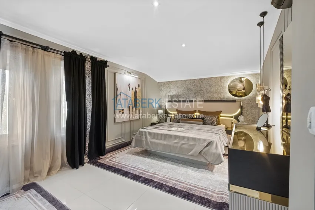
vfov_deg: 77.3
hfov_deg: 100.4
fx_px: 131
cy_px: 105
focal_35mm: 15
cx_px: 158
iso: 1600
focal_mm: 10
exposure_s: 1/15
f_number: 8
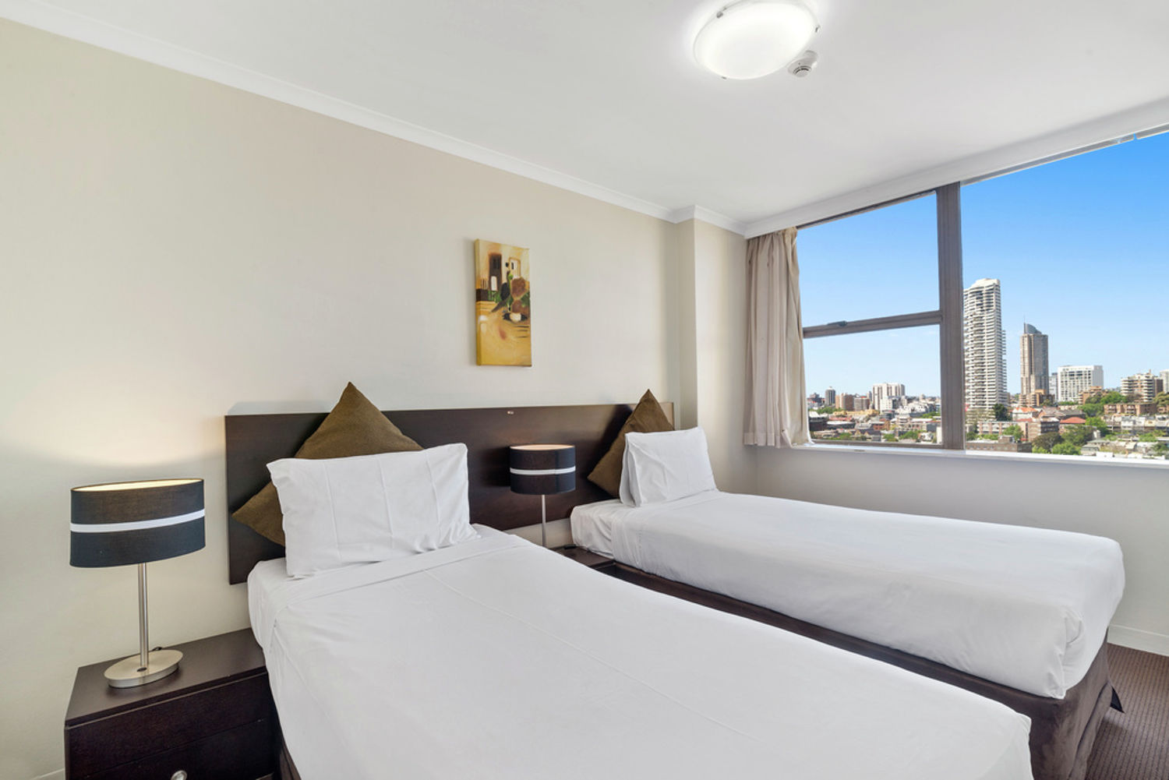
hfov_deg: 96.7
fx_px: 520
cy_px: 390
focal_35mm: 16
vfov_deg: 73.8
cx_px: 584
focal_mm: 16
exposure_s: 1/20
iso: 200
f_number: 11
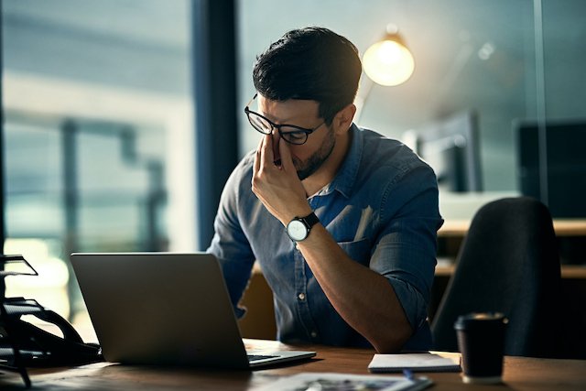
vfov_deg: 16.1
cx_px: 293
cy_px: 196
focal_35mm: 85
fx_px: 1384
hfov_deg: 23.9
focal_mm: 85
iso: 200
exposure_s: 1/200
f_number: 1.8
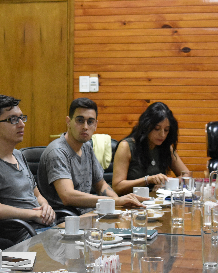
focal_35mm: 117
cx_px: 54
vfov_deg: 16.5
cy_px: 136
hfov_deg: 13.2
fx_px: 941
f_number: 5.6
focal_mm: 55
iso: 4000
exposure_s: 1/60
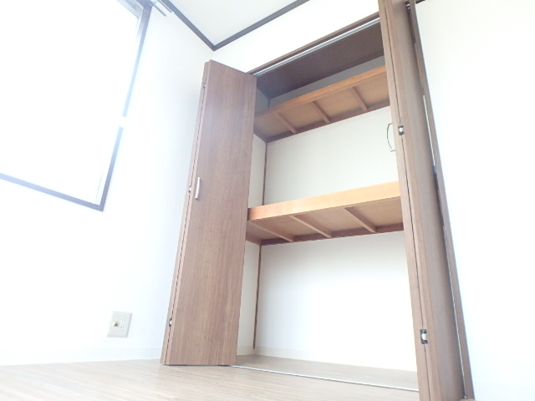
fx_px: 325
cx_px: 268
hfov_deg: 79.0
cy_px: 200
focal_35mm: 21
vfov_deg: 63.4
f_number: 3.5
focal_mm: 3.7
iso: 640
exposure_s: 1/30
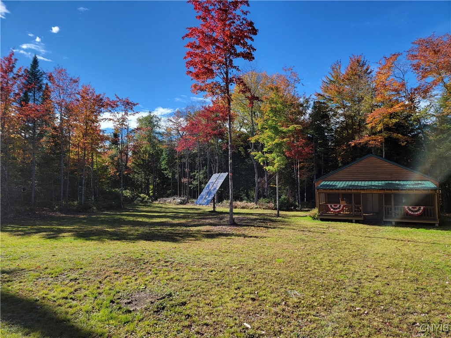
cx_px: 226
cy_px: 169
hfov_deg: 71.6
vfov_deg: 56.8
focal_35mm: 24
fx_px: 313
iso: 16
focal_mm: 6.7
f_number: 1.8
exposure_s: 1/515
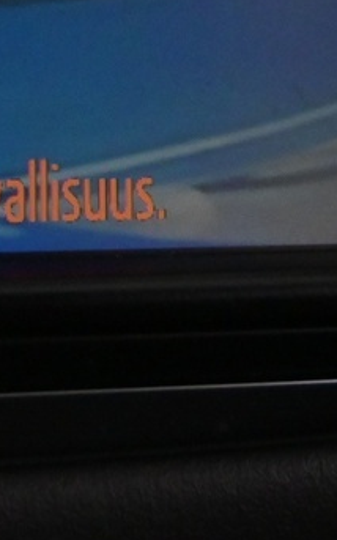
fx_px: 2819
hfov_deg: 6.7
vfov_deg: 10.7
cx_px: -197
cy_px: -202
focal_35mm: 192
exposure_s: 1/100
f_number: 5
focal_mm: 26.5
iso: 2500
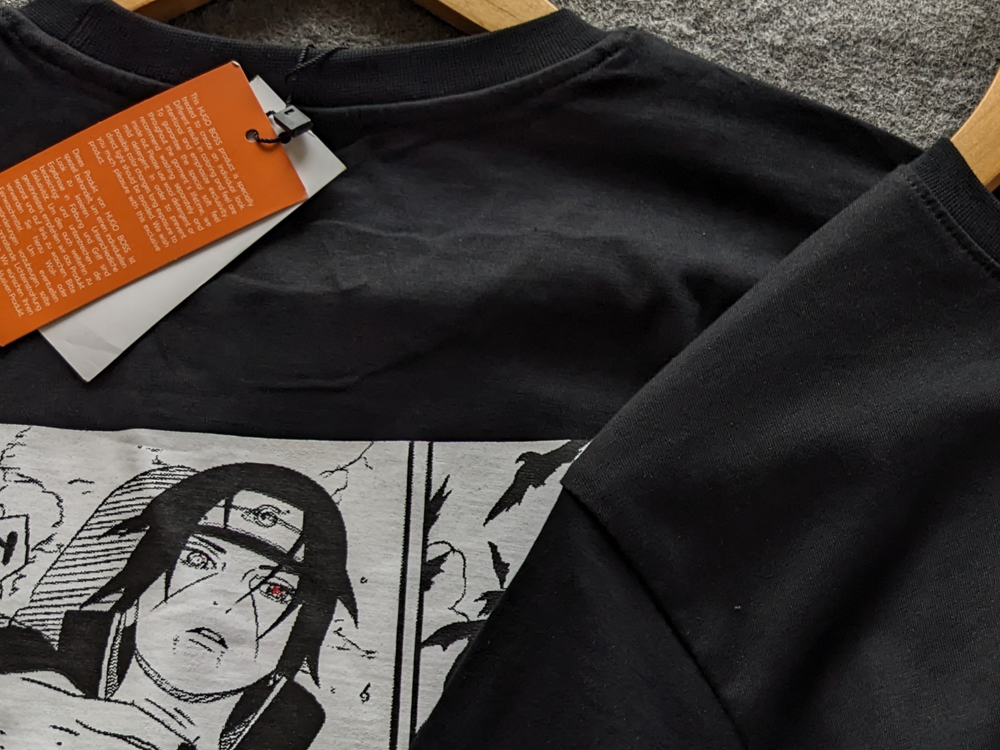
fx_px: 1589
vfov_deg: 25.9
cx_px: 862
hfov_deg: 33.4
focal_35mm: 55
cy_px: 648
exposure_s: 1/671
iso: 57
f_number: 1.73
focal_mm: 4.38
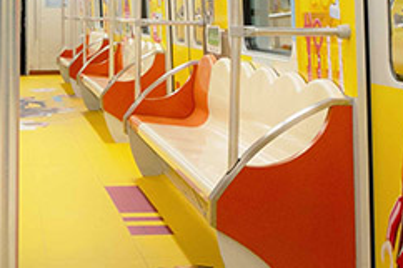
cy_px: 231
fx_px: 839
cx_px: 10
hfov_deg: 25.8
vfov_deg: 17.9
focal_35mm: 75
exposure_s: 1/10
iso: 500
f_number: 8
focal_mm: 16
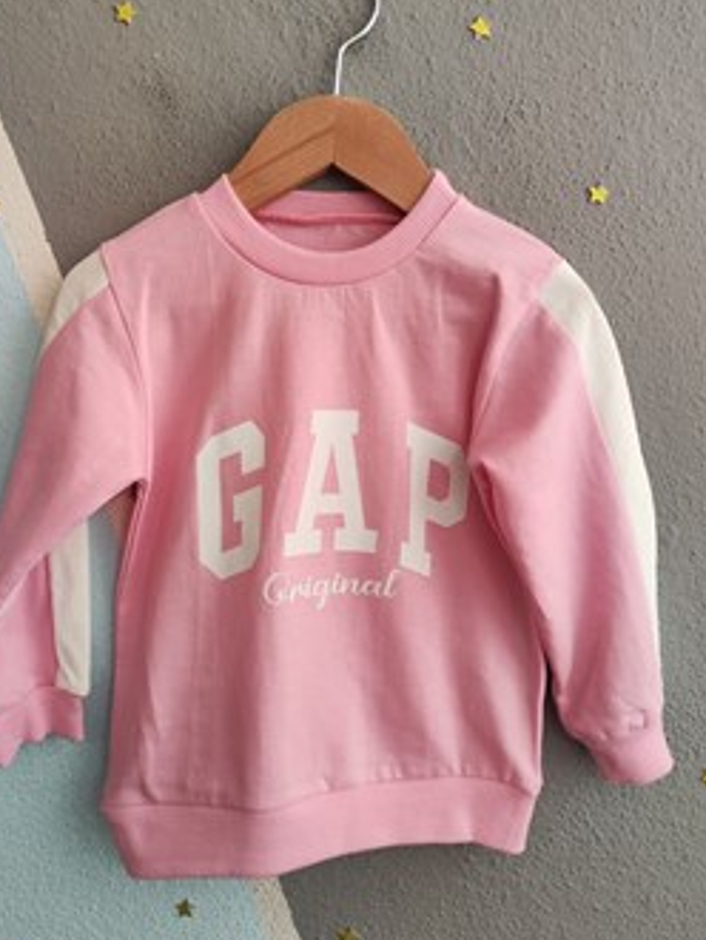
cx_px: 310
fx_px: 815
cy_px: 432
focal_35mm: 30
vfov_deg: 59.8
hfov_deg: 46.8
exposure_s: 1/77
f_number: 1.88
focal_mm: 5.59
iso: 400
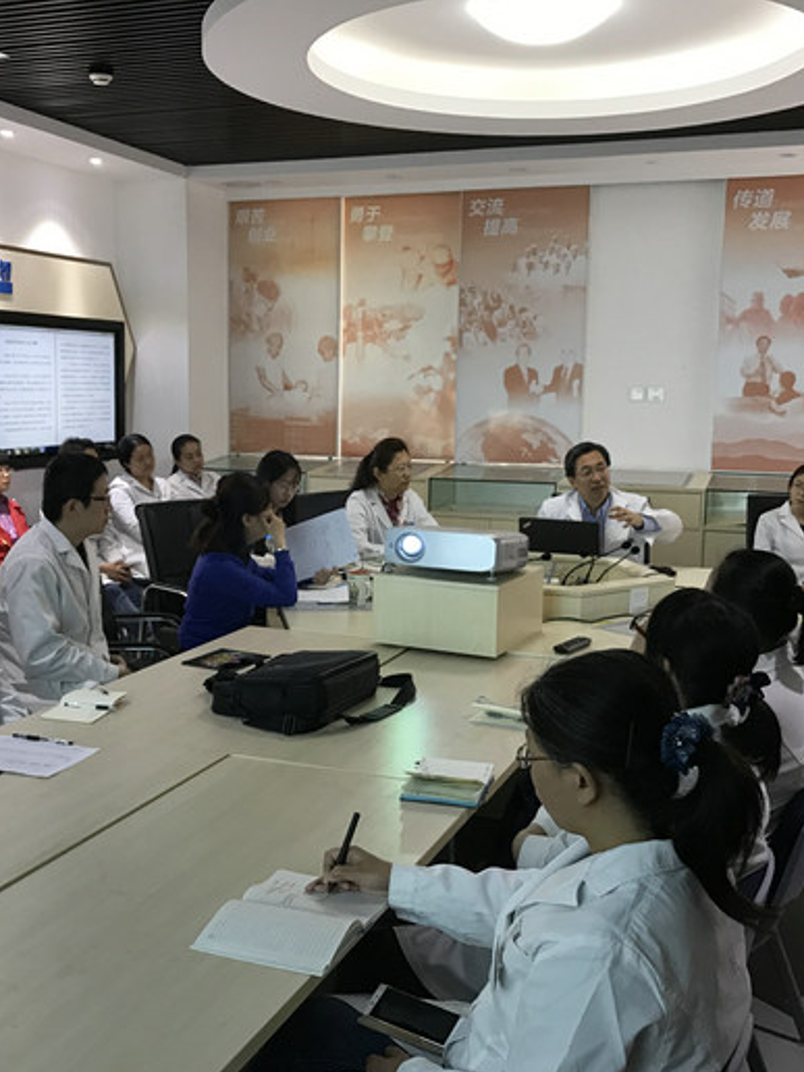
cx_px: 339
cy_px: 543
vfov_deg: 49.0
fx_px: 1177
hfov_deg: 37.6
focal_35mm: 38
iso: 40
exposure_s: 1/17
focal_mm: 3.99
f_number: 1.8
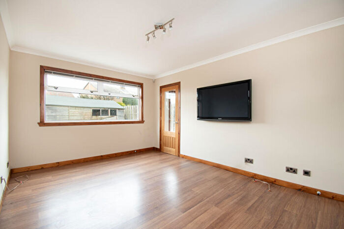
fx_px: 143
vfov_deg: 77.3
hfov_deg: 100.4
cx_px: 172
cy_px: 114
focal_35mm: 15
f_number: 8
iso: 320
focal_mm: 10
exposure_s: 1/4
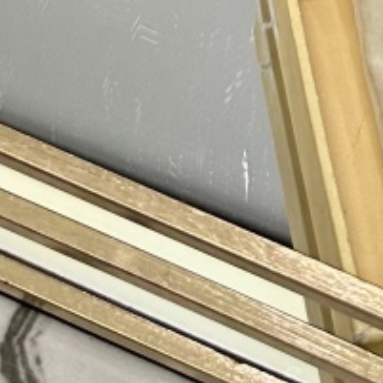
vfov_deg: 9.3
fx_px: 1903
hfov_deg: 11.2
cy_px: -734
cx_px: 492
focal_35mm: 152
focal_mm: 6.86
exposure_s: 1/100
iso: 160
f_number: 1.78
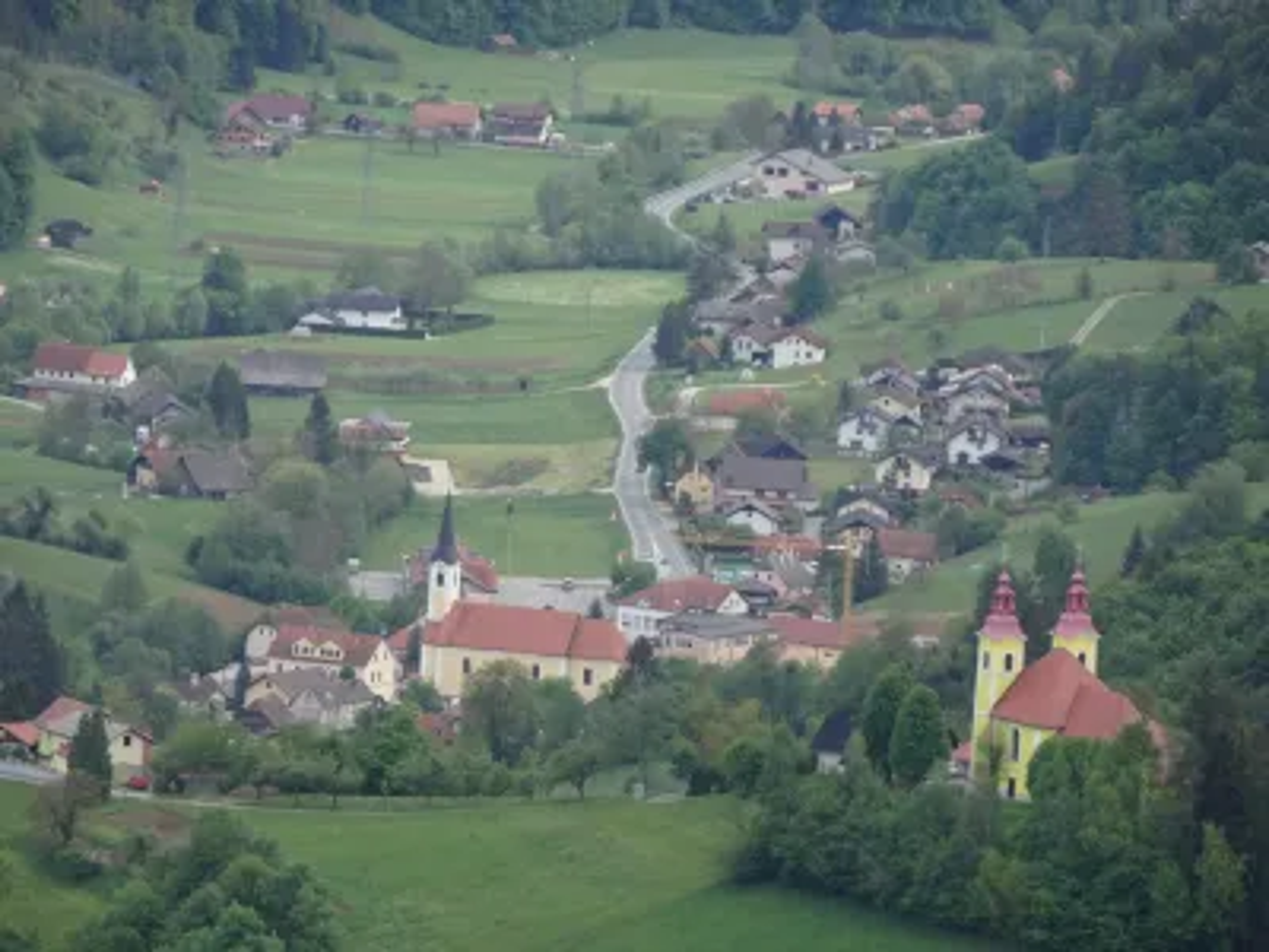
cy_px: 476
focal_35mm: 366
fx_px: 13417
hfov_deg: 5.4
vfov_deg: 4.1
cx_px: 634
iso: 200
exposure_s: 1/250
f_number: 6.3
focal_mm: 62.47
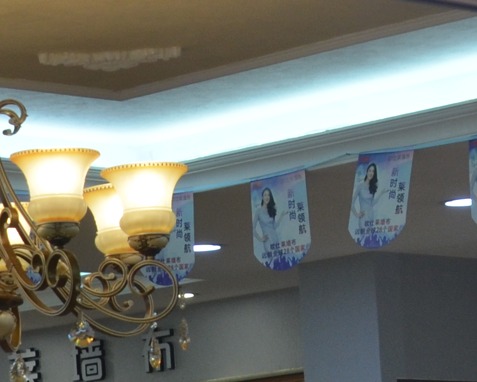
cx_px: 293
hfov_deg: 8.2
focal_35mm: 237
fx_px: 3340
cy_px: 226
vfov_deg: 6.5
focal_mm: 31
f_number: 5
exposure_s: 1/100
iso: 400
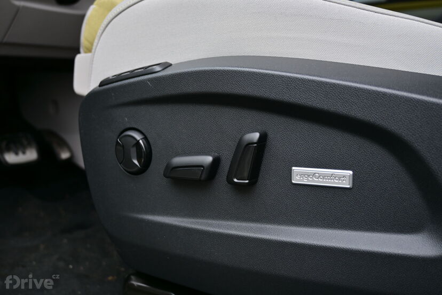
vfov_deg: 35.5
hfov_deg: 51.3
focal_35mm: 38
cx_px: 221
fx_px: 460
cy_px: 148
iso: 100
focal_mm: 25
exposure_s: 1/60
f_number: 4.2
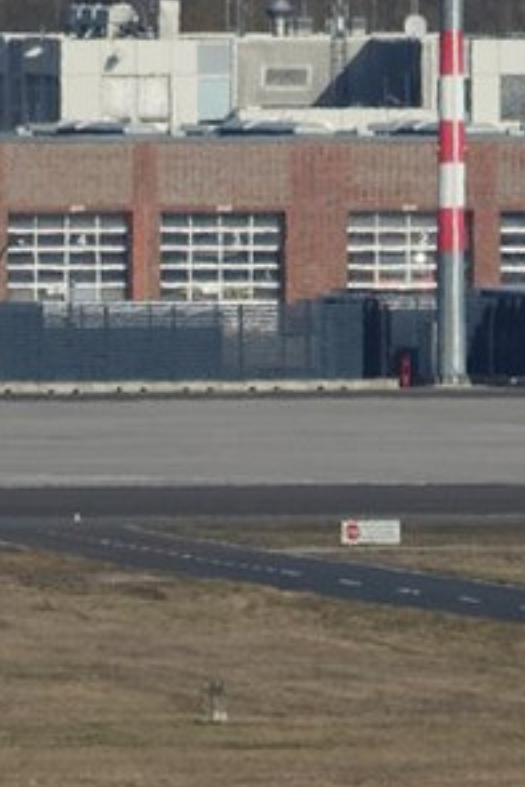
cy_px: 856
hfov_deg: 0.7
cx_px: 37
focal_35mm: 1940
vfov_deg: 1.1
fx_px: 42384
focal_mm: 174.93
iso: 100
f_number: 5
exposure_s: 1/1000
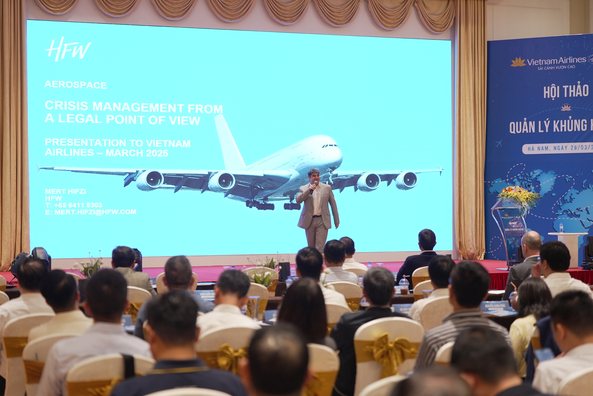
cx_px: 296
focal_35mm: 70
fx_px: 1154
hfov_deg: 28.8
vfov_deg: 19.5
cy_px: 198
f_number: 2.8
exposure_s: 1/100
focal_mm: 70
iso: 800
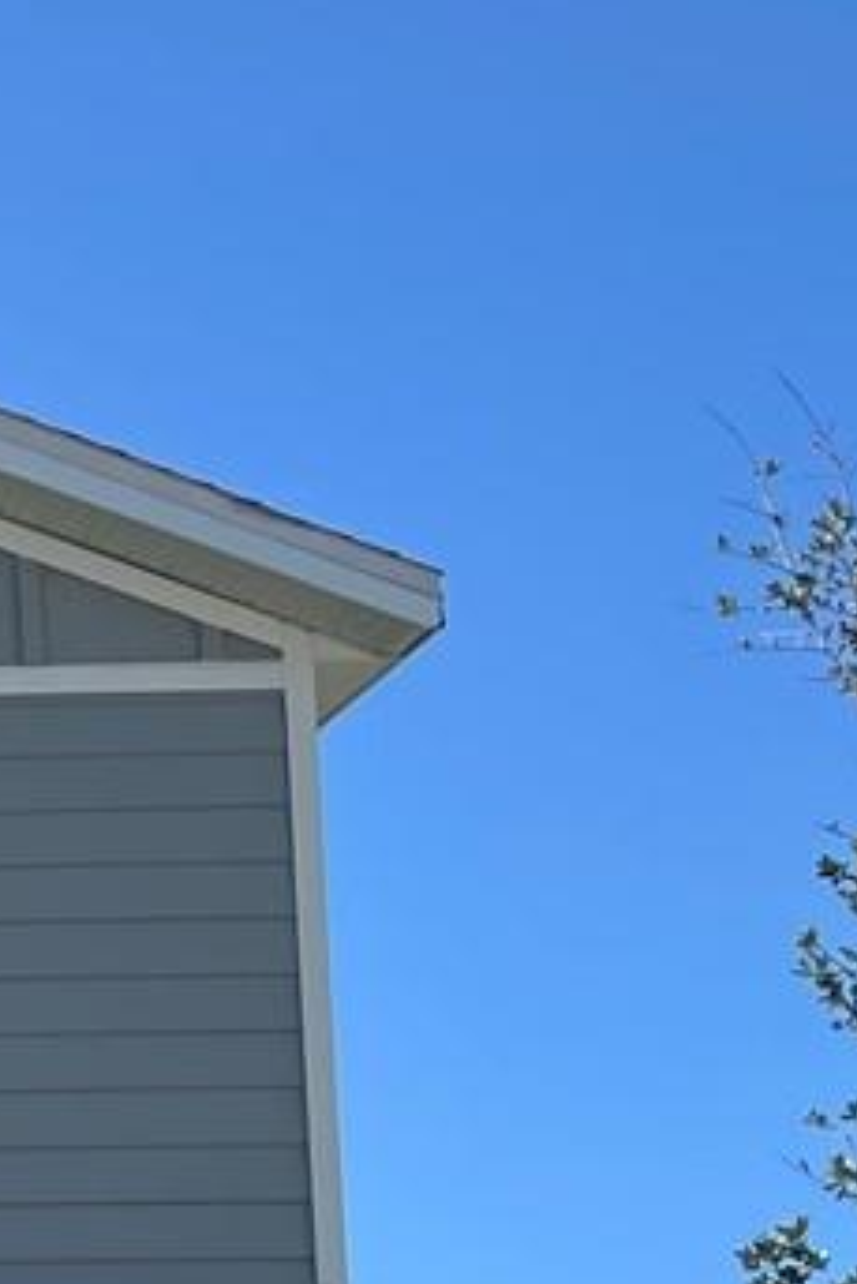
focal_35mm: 126
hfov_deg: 8.7
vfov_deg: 15.4
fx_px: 4494
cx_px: -1826
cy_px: 1685
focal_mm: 4.2
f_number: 1.6
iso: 32
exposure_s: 1/3300
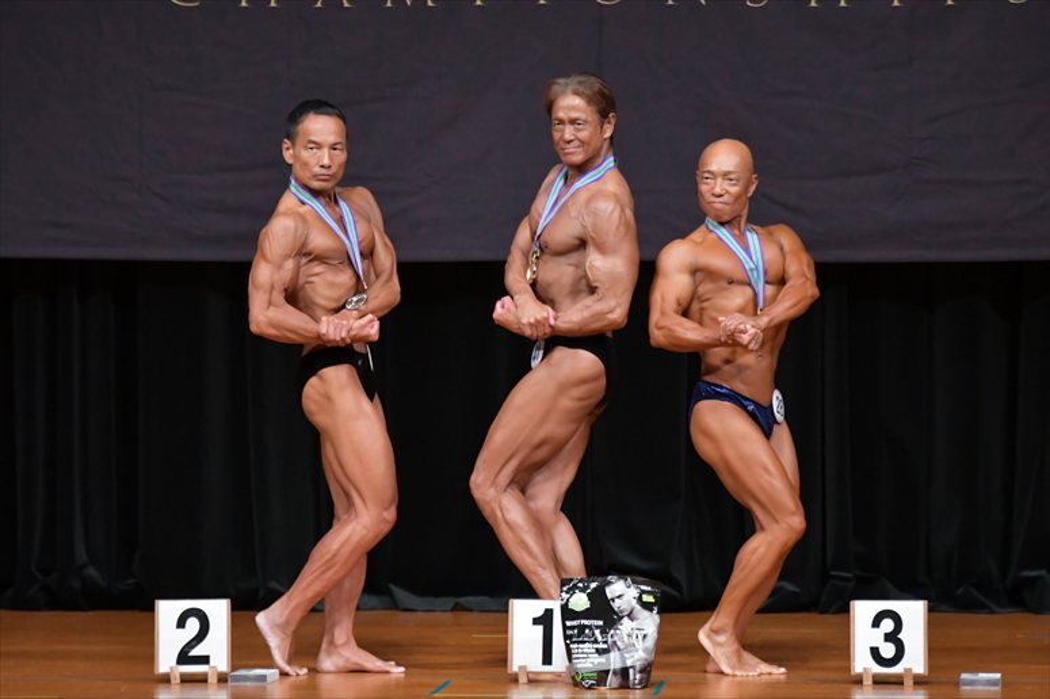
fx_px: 8309
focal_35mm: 285
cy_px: 350
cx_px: 525
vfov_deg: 4.8
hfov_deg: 7.2
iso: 4000
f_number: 5.6
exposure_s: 1/400
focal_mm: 190
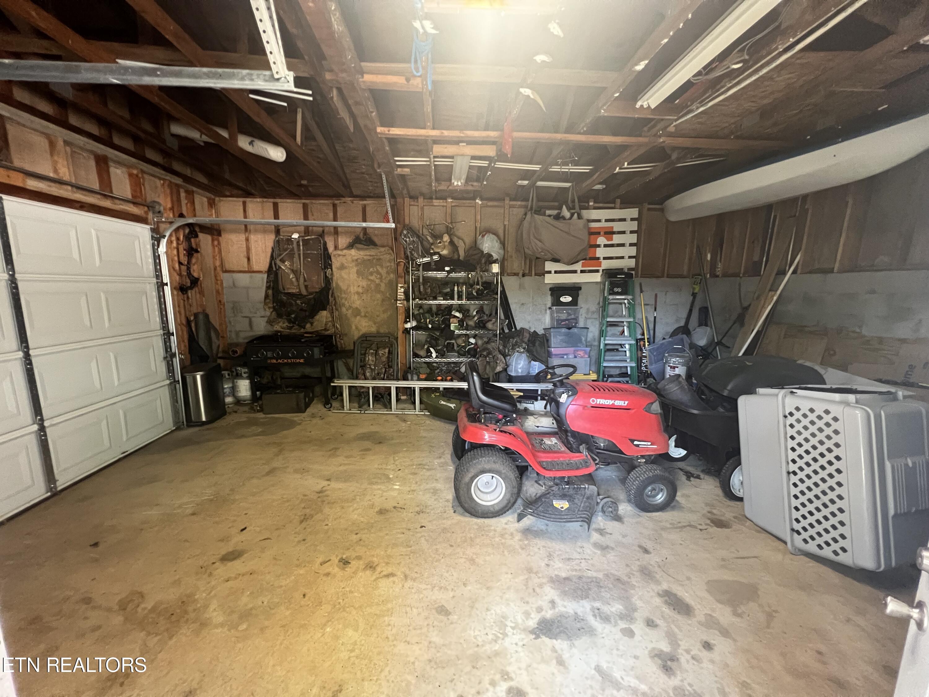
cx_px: 464
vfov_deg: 89.9
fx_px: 349
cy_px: 348
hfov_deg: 106.2
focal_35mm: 13
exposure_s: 1/60
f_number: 1.8
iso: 1000
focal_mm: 1.57
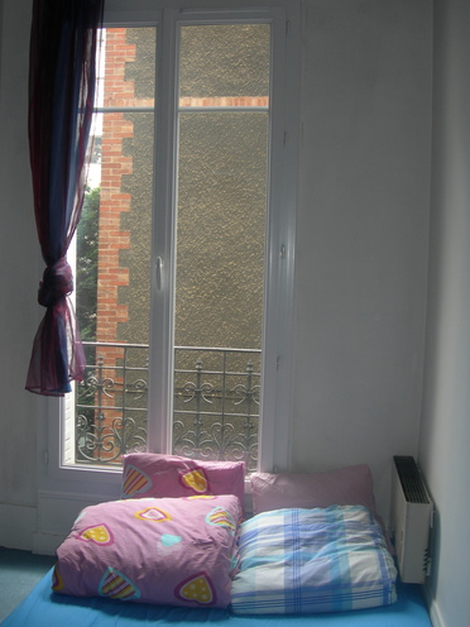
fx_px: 833
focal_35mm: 46
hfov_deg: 31.4
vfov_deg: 41.2
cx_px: 192
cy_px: 315
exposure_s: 1/30
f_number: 2.8
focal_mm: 7.8
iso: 50
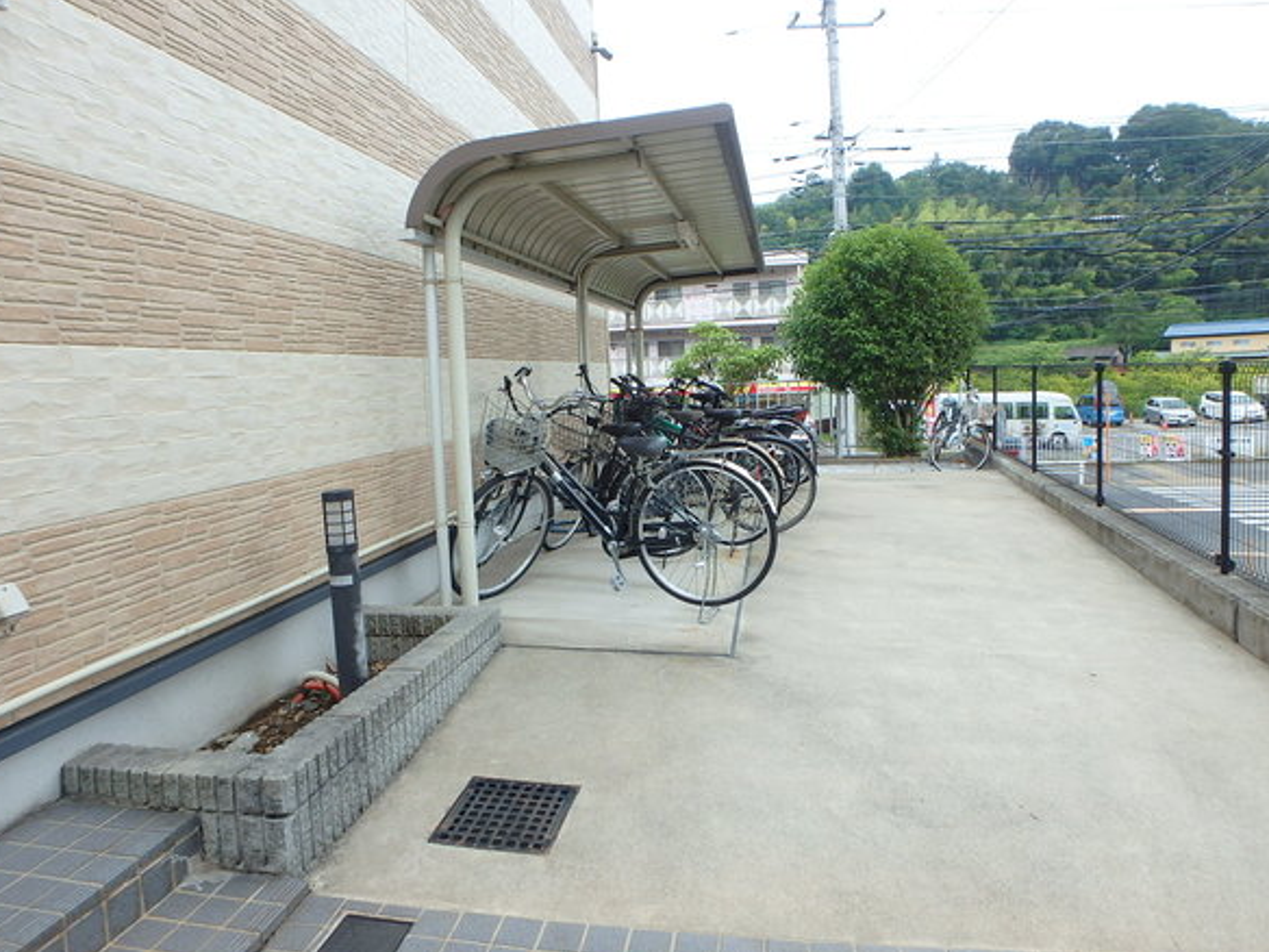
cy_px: 446
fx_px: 843
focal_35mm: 23
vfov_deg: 58.8
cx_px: 665
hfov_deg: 73.9
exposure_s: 1/250
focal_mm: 3.7
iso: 125
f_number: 3.5
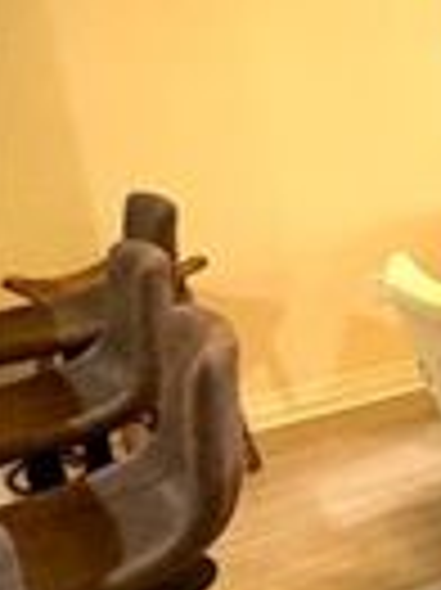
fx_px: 970
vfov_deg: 33.8
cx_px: 880
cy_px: 252
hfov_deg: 17.9
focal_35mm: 57
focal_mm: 2.22
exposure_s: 1/60
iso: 500
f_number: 2.2
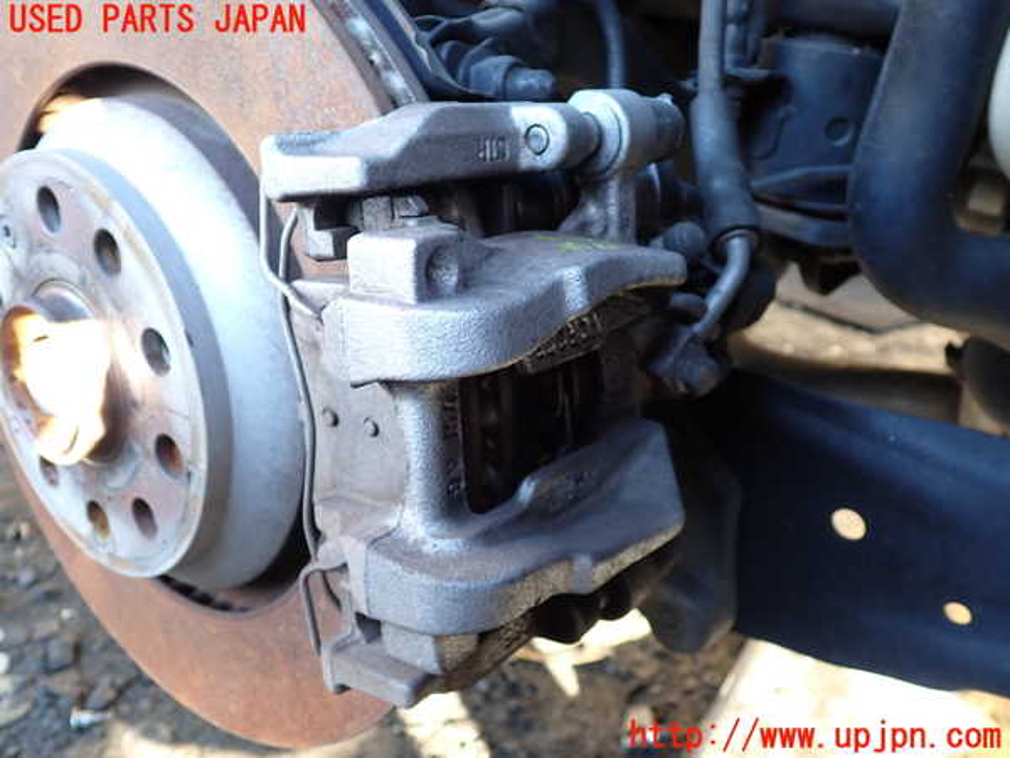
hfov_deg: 60.0
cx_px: 505
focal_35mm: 30
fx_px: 875
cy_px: 379
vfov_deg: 46.8
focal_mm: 5.4
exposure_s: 1/50
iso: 200
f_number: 2.3
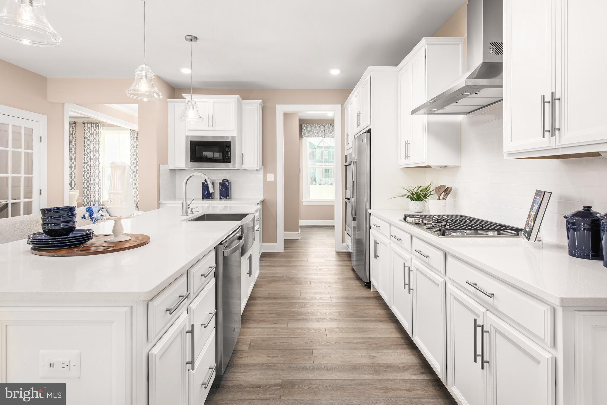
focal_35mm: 19
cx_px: 304
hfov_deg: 86.9
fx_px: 320
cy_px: 202
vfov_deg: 64.6
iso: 200
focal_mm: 19
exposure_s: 1/250
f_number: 9
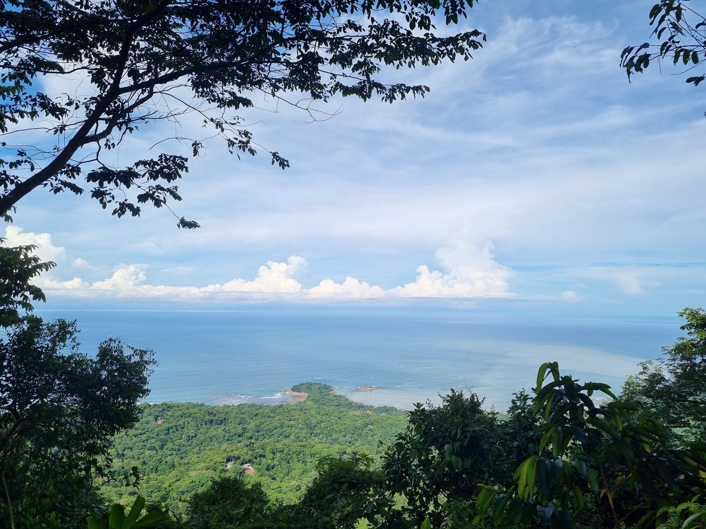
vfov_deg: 53.1
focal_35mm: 26
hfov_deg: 67.3
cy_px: 264
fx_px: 530
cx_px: 353
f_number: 1.8
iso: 50
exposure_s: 1/3416
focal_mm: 5.4
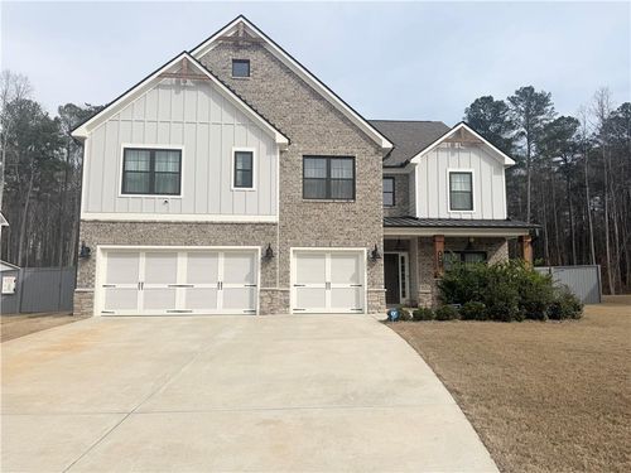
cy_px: 236
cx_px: 316
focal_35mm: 24
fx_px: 437
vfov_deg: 56.8
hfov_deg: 71.6
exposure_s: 1/7937
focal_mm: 6.76
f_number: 1.78
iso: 80
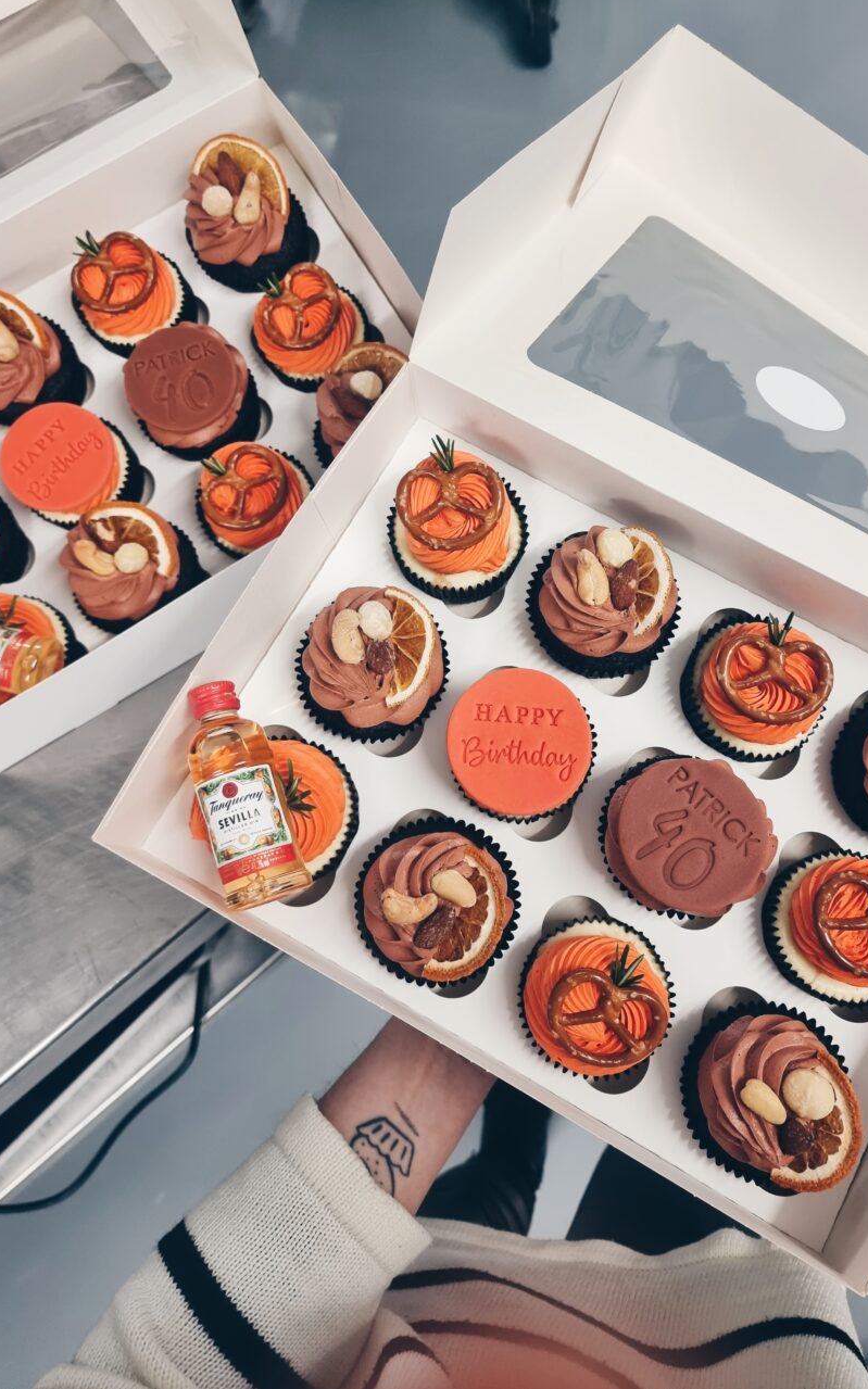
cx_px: 508
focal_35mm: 26
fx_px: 984
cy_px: 681
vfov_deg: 70.4
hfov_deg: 47.4
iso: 200
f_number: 1.8
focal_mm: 6.7
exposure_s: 1/50
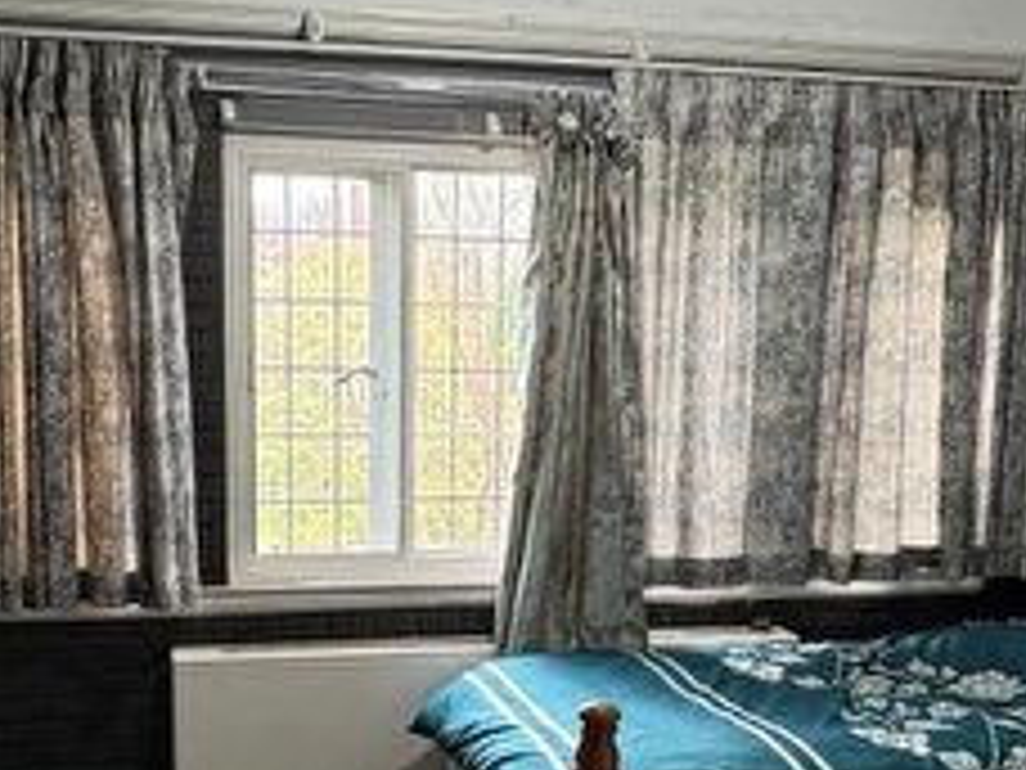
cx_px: 418
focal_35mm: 43
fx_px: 1274
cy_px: 574
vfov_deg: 33.0
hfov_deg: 43.7
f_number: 2.2
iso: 160
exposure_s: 1/100
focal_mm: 2.22
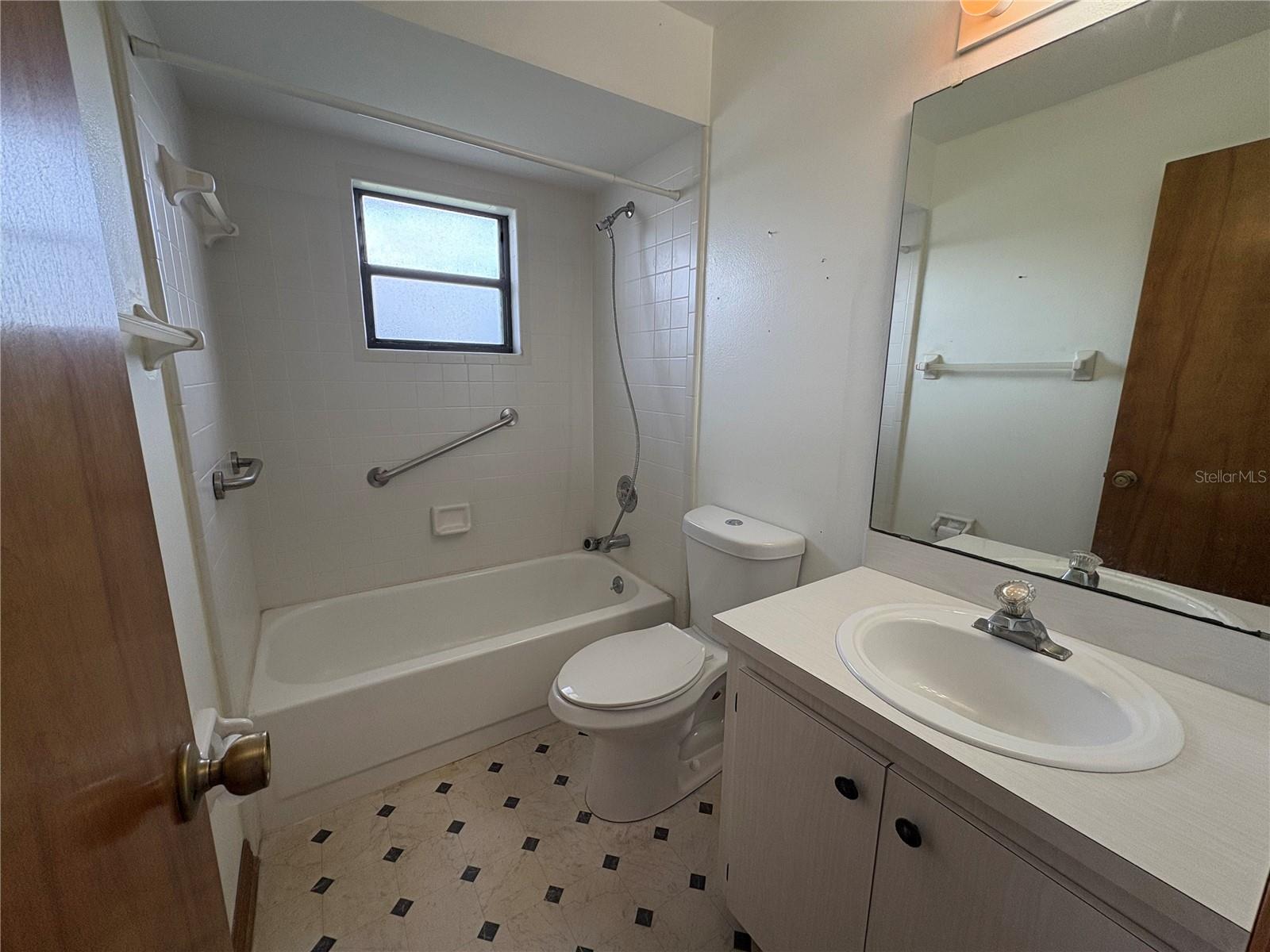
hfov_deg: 102.1
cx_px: 635
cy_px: 476
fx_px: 514
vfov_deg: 85.7
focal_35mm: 14
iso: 125
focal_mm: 2.22
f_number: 2.2
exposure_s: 1/120
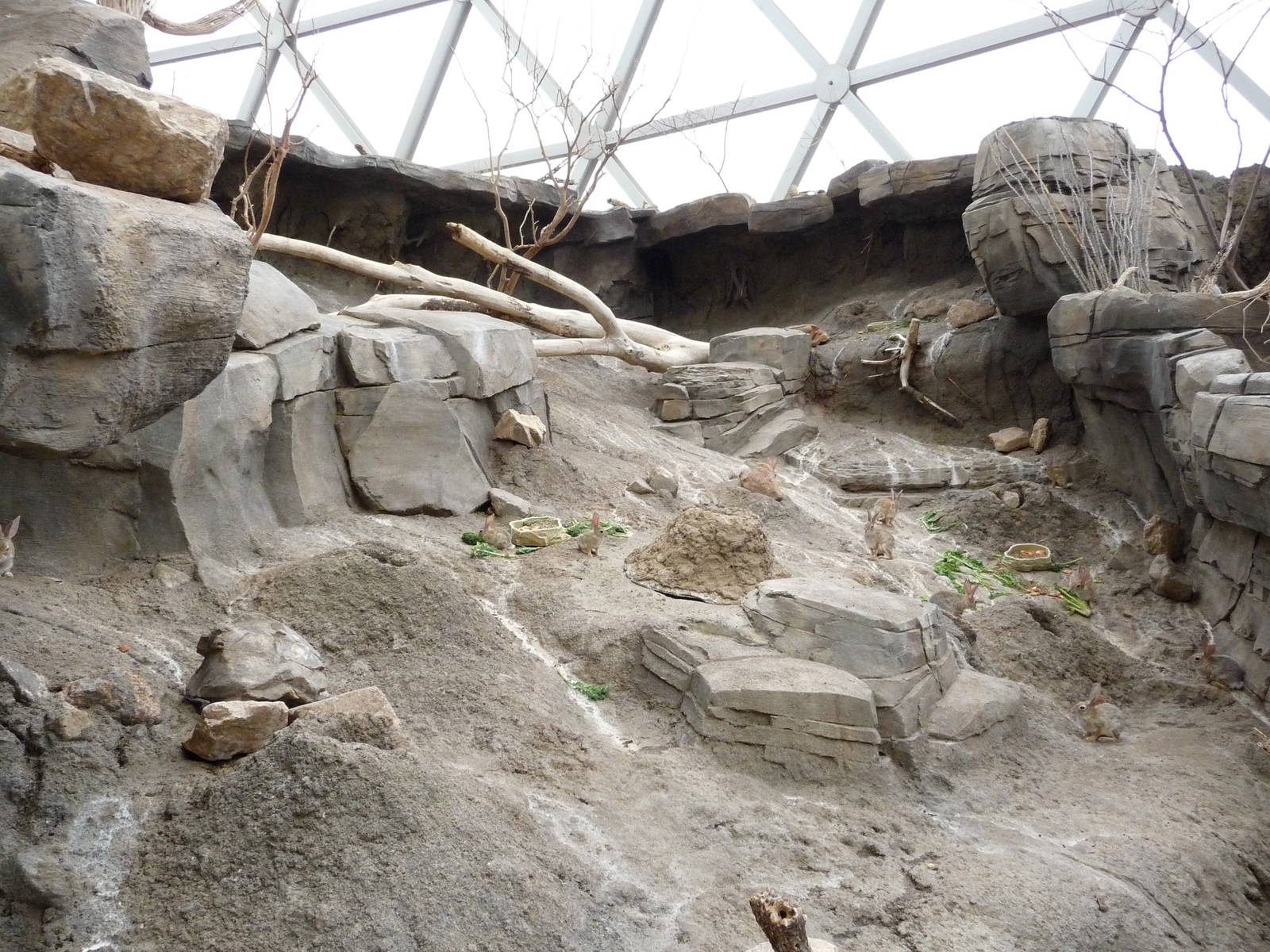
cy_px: 476
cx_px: 635
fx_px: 1027
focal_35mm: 28
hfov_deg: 63.4
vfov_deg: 49.7
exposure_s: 1/320
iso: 400
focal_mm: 4.7
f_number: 3.3
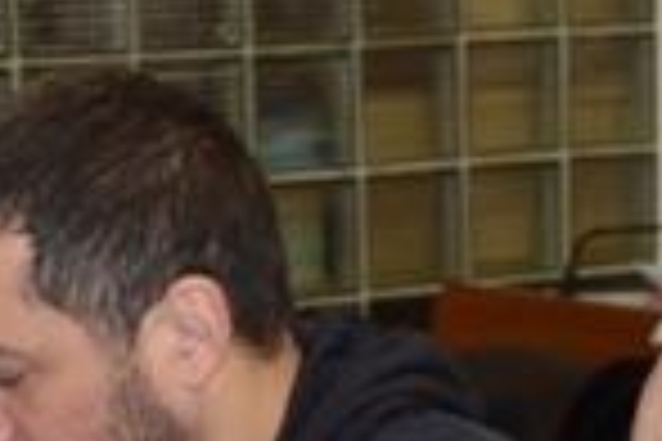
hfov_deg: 12.1
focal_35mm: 169
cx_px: 450
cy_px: 598
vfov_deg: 8.0
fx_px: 3107
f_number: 4
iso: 400
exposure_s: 1/80
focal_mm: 22
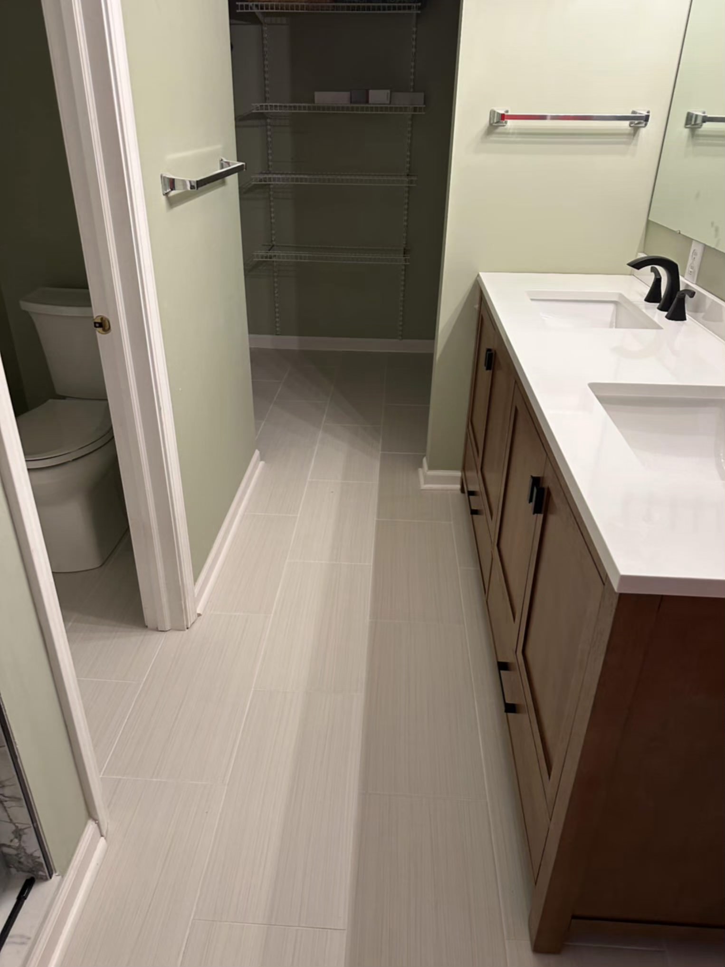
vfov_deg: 73.9
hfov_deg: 58.9
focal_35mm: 23
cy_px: 484
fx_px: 642
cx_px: 362
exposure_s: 1/120
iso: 1250
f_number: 1.7
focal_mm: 6.3
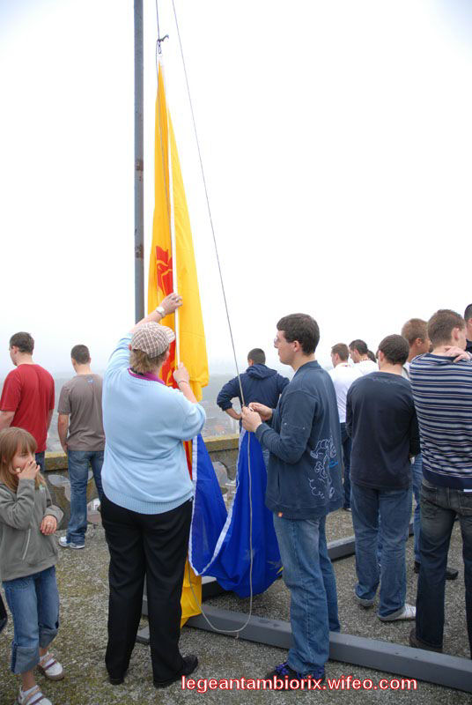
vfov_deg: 67.3
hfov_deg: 48.1
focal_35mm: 27
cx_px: 236
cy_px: 352
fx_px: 529
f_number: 3.5
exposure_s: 1/125
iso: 100
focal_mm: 18
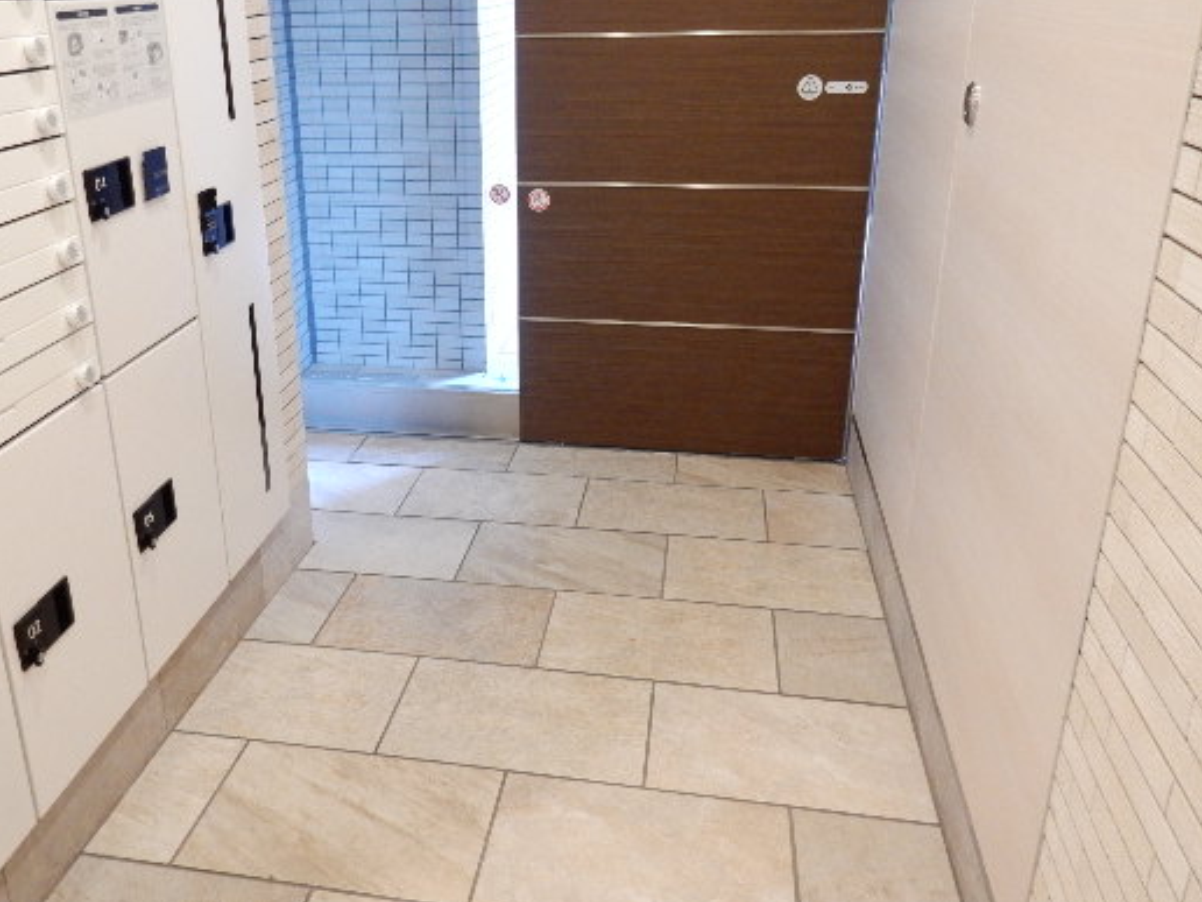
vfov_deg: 45.3
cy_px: 378
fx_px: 1076
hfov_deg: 57.9
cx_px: 478
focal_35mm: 31
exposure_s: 1/13
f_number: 3.7
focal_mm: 4.5
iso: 400
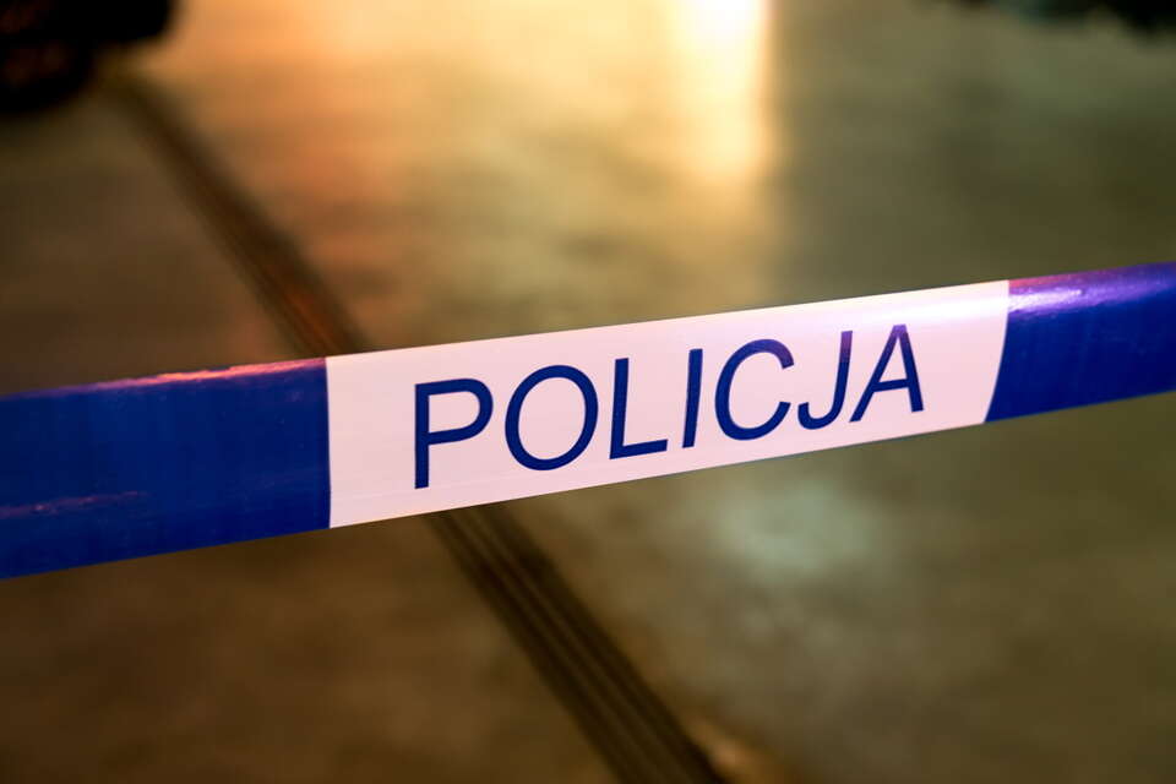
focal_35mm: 51
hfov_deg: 38.9
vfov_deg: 26.5
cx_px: 588
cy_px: 392
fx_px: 1666
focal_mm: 51
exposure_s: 1/13
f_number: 2.8
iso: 400
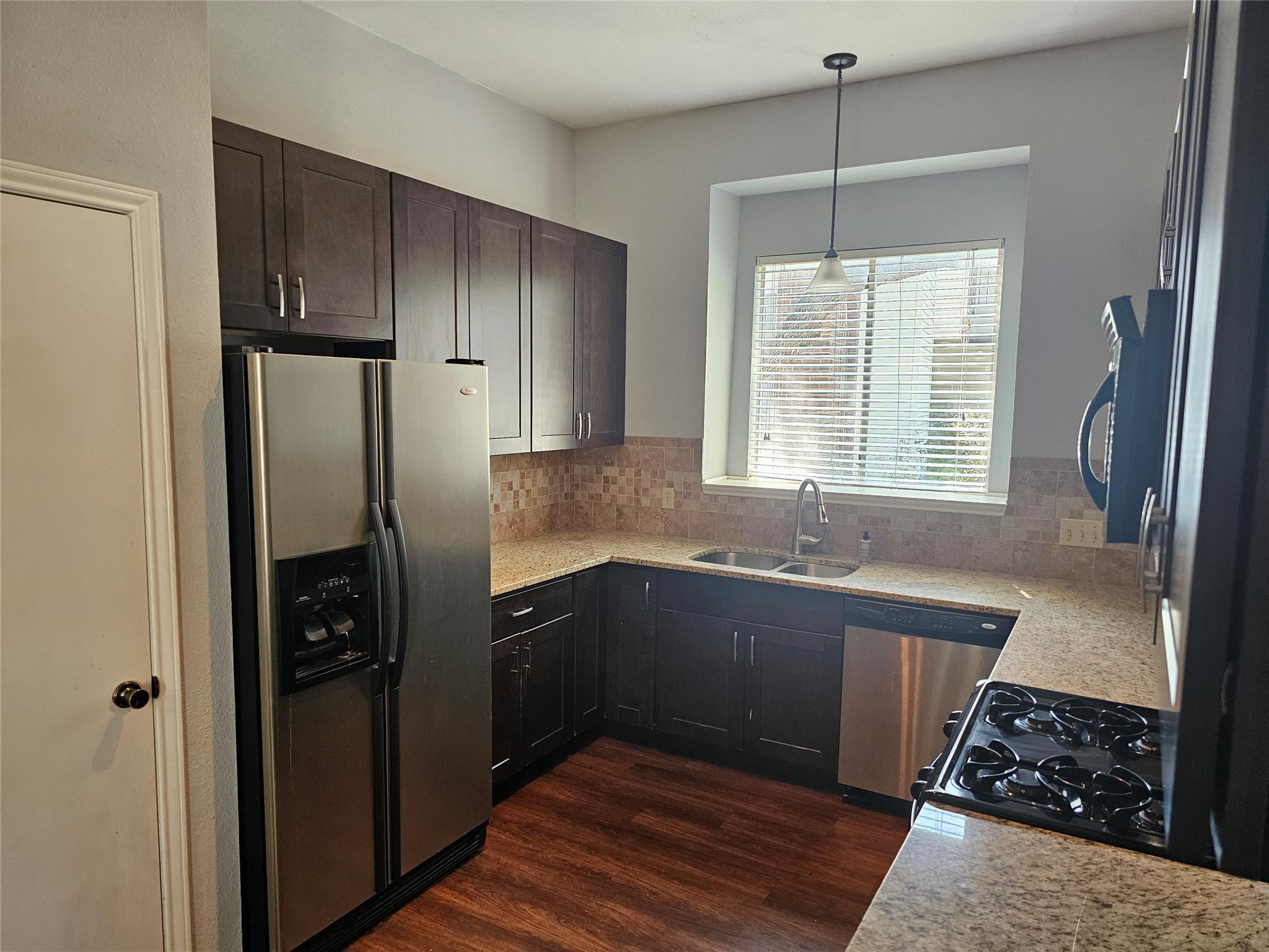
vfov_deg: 58.9
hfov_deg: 73.9
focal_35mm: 23
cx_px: 634
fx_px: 843
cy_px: 476
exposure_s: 1/120
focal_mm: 6.3
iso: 200
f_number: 1.7
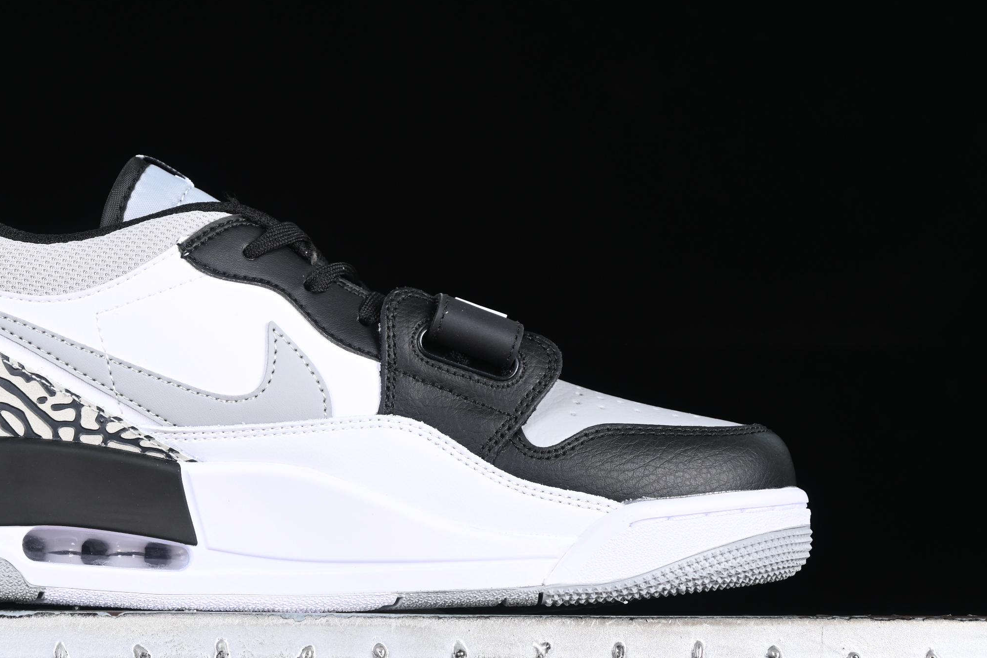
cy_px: 335
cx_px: 305
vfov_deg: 13.2
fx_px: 2851
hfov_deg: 19.6
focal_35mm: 104
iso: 160
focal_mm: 50
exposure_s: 1/60
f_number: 6.3
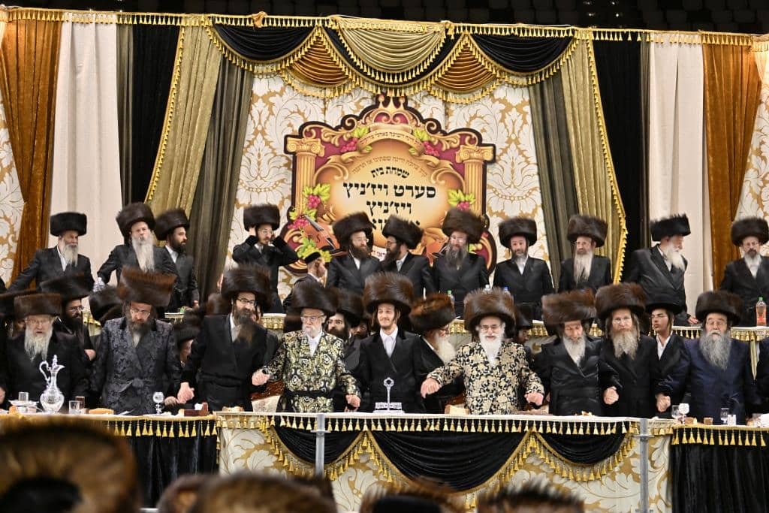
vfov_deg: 19.5
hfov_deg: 28.8
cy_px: 256
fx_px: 1495
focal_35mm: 70
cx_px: 384
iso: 800
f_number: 2.8
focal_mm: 70
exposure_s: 1/200
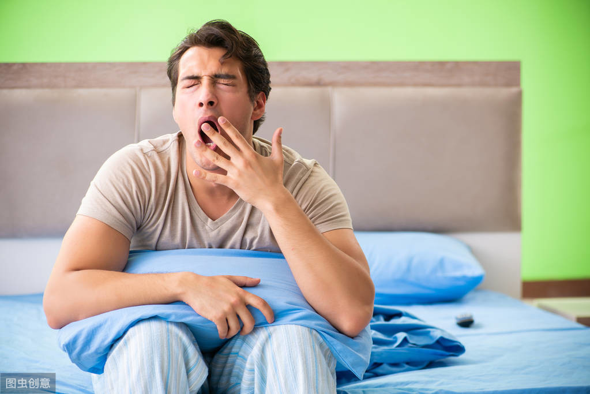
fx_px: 1721
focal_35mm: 105
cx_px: 295
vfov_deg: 13.1
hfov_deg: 19.4
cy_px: 197
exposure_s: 1/100
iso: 100
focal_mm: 105
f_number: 5
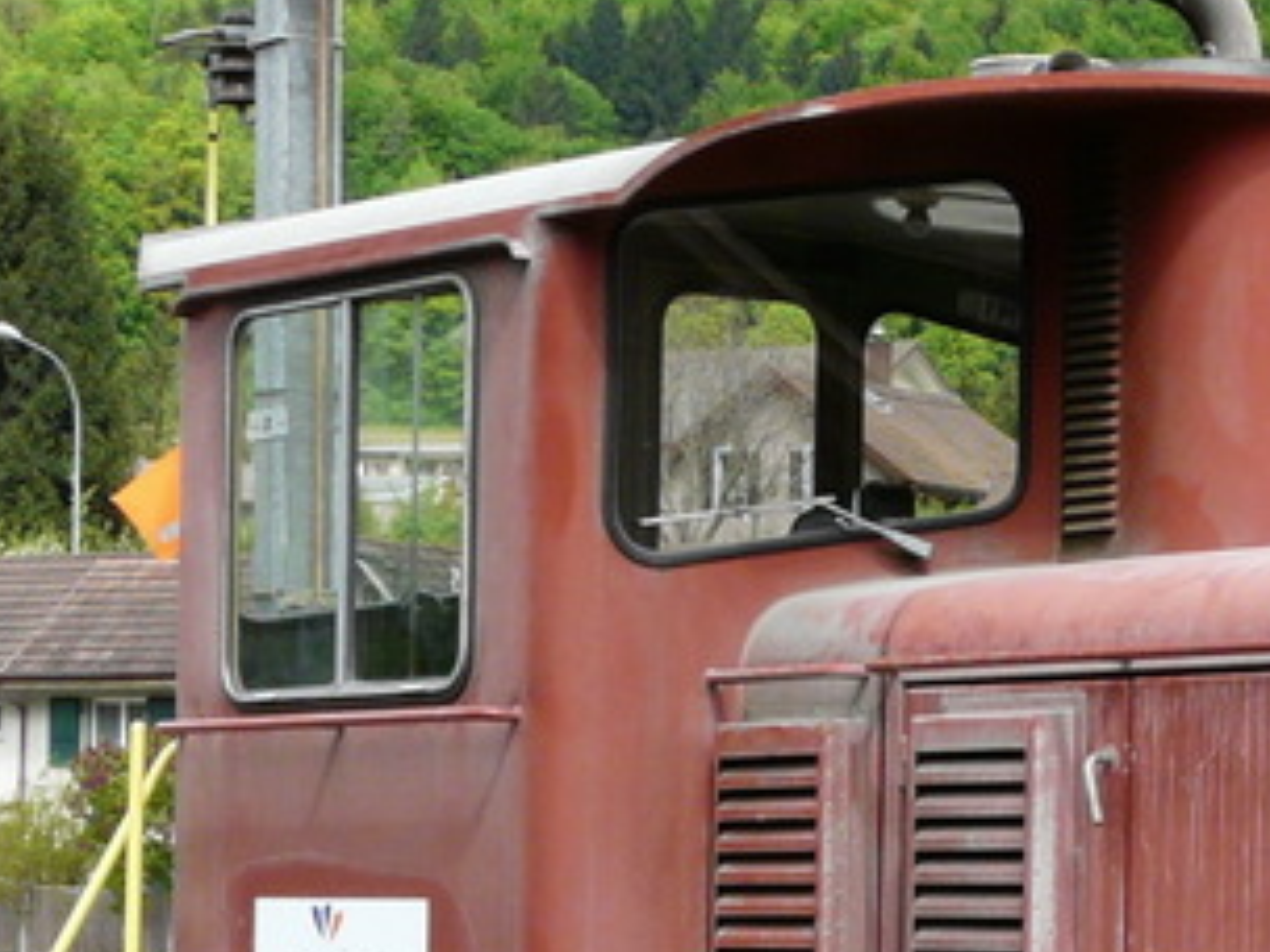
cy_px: 939
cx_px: 1567
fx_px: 5797
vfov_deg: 9.3
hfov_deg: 12.2
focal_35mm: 158
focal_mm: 7.9
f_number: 5
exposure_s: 1/250
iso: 100
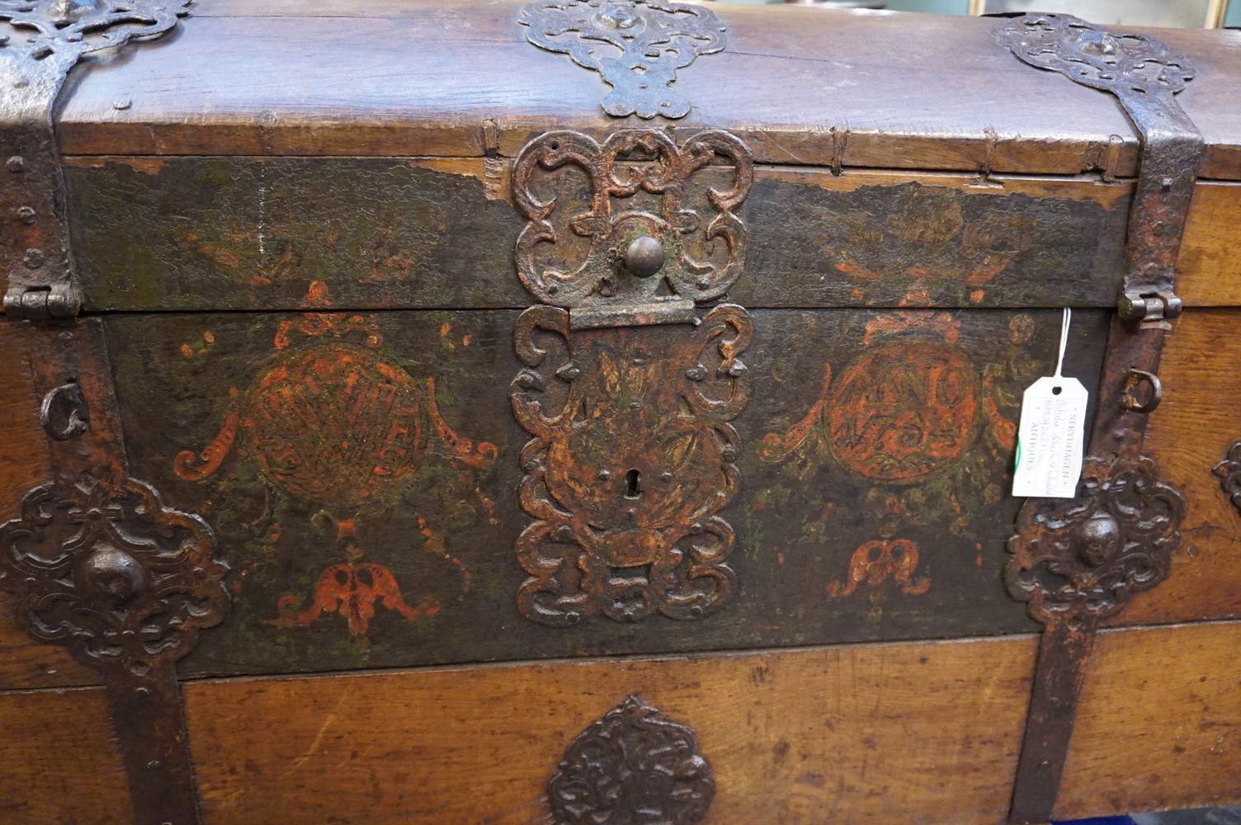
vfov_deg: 53.0
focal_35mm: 24
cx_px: 620
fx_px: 827
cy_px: 412
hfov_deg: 73.8
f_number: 3.5
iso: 3200
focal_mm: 16
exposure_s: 1/25
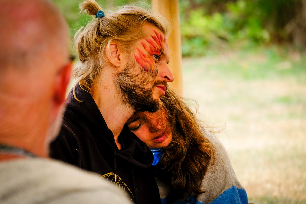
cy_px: 102
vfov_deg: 4.0
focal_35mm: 345
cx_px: 153
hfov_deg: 6.0
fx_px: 2932
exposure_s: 1/60
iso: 200
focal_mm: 230
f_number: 6.7
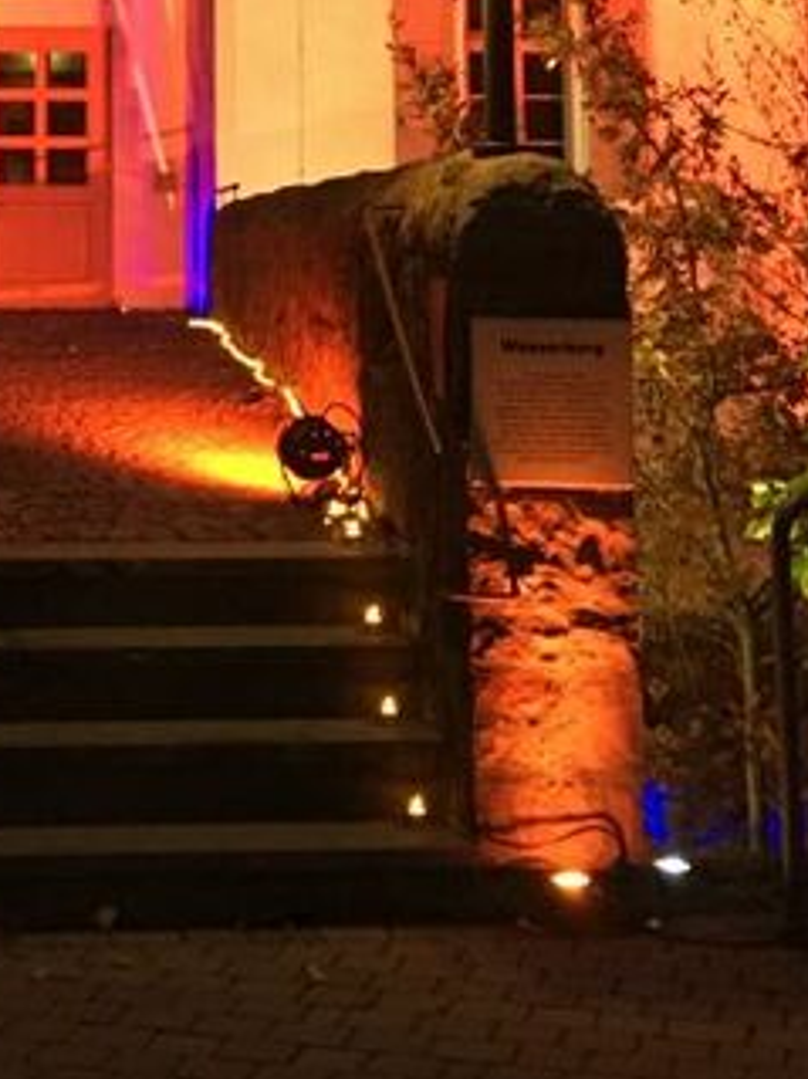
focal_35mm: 93
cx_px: 57
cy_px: -196
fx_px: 2896
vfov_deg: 19.9
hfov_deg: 15.7
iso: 80
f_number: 2.2
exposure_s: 1/10
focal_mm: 4.15
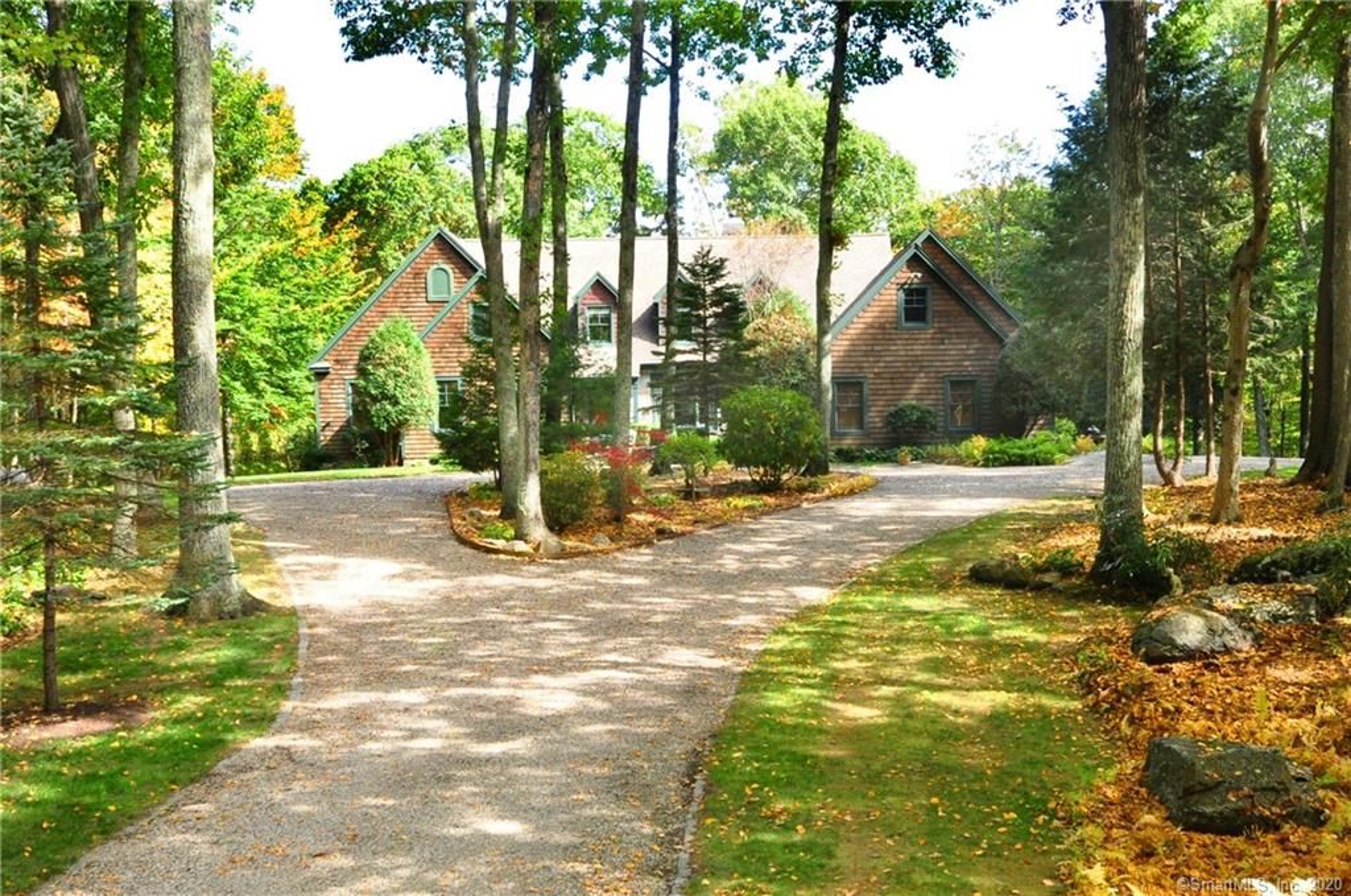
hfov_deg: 62.0
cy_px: 448
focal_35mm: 30
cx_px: 676
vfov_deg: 43.5
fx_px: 1124
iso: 1000
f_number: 8
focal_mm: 20
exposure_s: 1/200
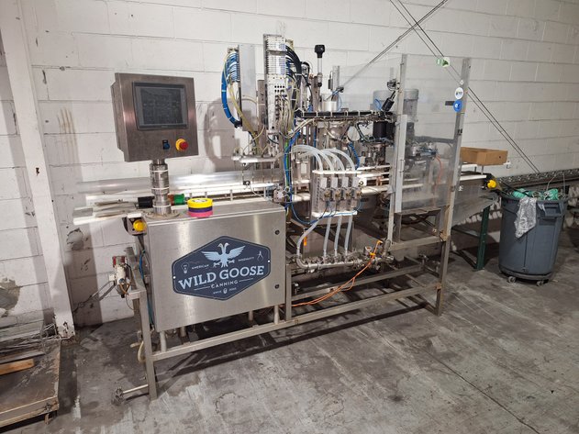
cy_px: 217
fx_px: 385
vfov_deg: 58.9
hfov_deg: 73.9
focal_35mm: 23
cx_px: 290
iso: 250
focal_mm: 5.54
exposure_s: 1/24
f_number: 1.8
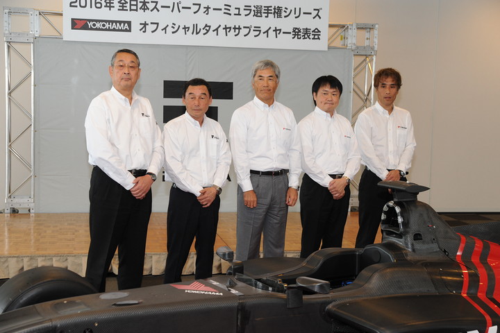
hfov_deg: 33.4
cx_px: 250
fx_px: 833
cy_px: 166
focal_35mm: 60
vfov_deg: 22.6
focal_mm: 60
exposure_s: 1/60
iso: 1600
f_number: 5.6
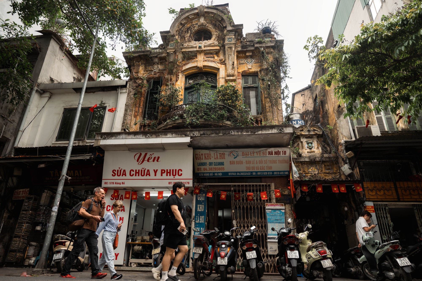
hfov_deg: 73.7
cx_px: 211
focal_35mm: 24
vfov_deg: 53.1
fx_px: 281
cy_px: 140
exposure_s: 1/200
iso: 250
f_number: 2.8
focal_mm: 24
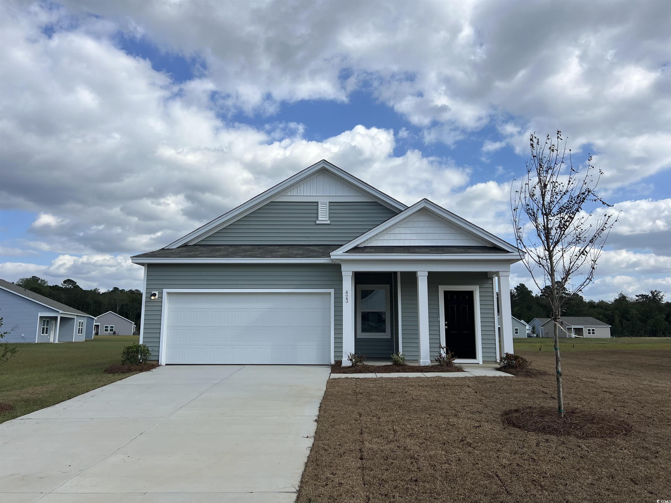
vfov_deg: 53.1
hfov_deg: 67.3
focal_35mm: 26
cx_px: 336
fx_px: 504
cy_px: 252
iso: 50
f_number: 1.5
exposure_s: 1/5319
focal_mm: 5.7
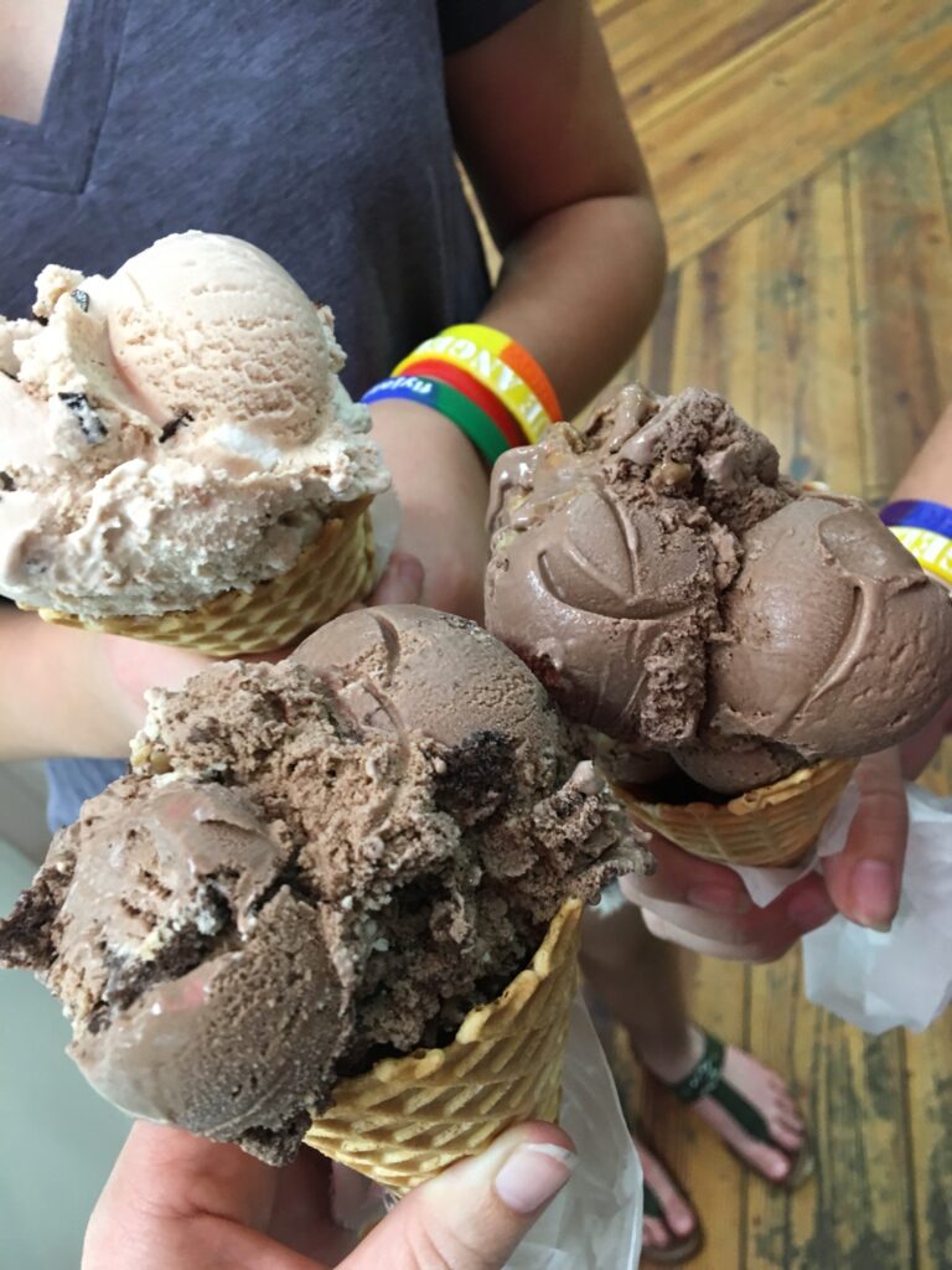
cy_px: 635
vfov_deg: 61.7
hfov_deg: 48.2
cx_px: 476
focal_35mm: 29
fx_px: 1063
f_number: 2.2
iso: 125
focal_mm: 4.15
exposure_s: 1/30
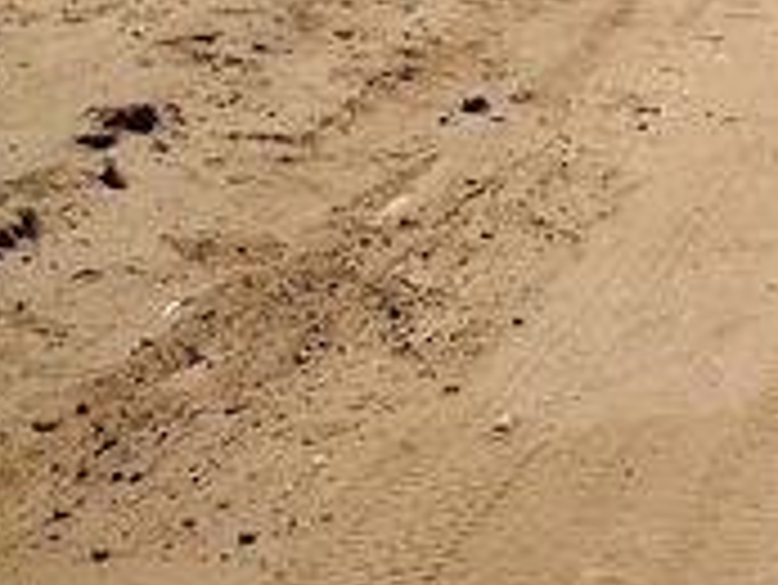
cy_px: -173
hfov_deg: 21.7
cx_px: 1093
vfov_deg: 17.7
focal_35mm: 78
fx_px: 1754
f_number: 1.7
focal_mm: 4.71
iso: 100
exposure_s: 1/3450
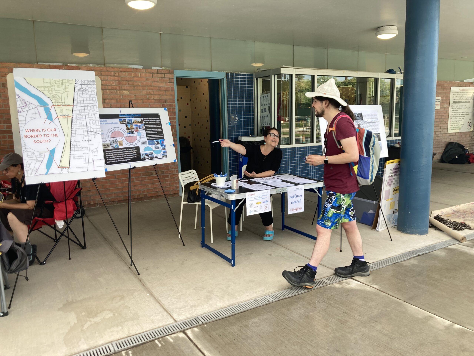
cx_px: 237
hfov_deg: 63.4
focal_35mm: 28
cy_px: 178
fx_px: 383
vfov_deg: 49.7
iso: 20
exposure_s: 1/131
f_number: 1.8
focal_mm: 3.99
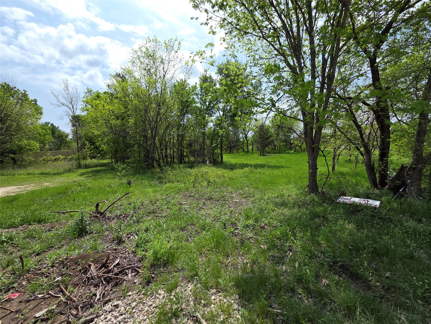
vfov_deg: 89.9
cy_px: 162
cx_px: 216
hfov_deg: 106.2
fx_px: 162
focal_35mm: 13
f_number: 2.2
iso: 50
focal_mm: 2.2
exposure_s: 1/2077
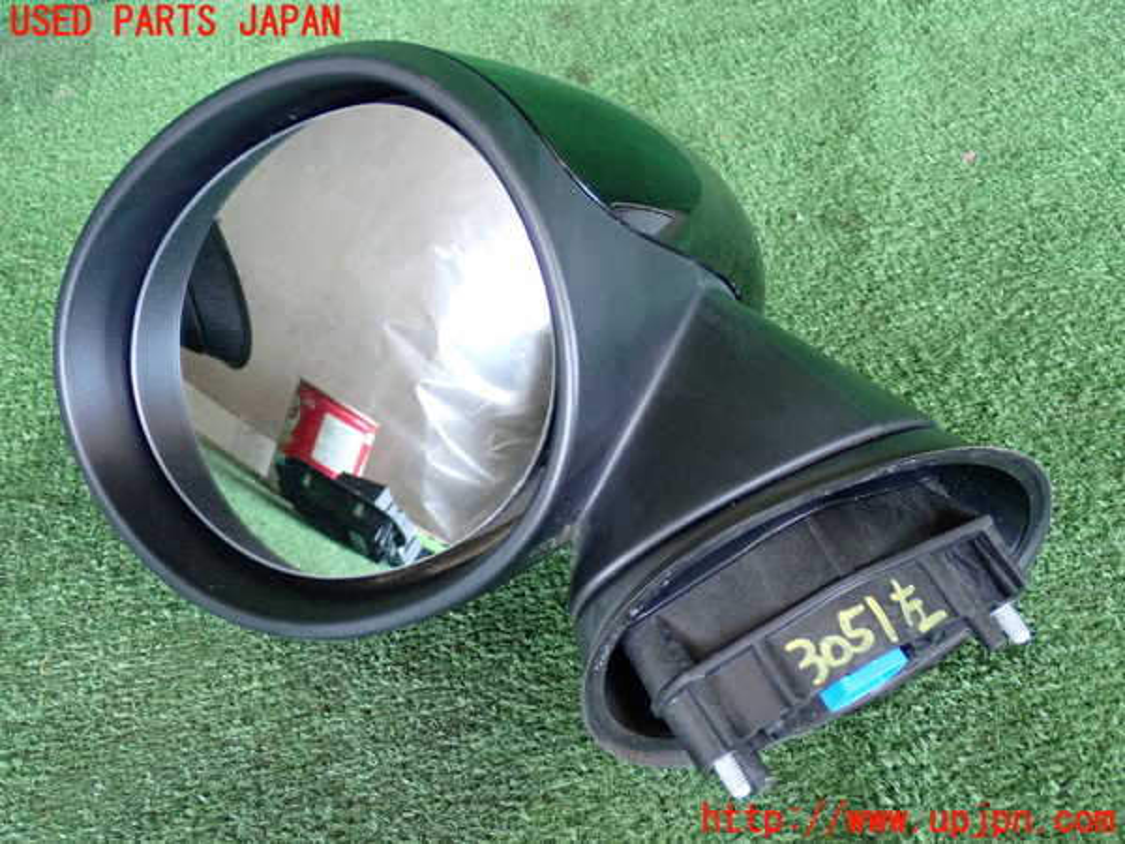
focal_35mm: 47
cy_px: 422
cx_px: 562
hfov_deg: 40.4
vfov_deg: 30.9
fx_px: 1527
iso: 1000
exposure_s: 1/125
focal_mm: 8.4
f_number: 3.1
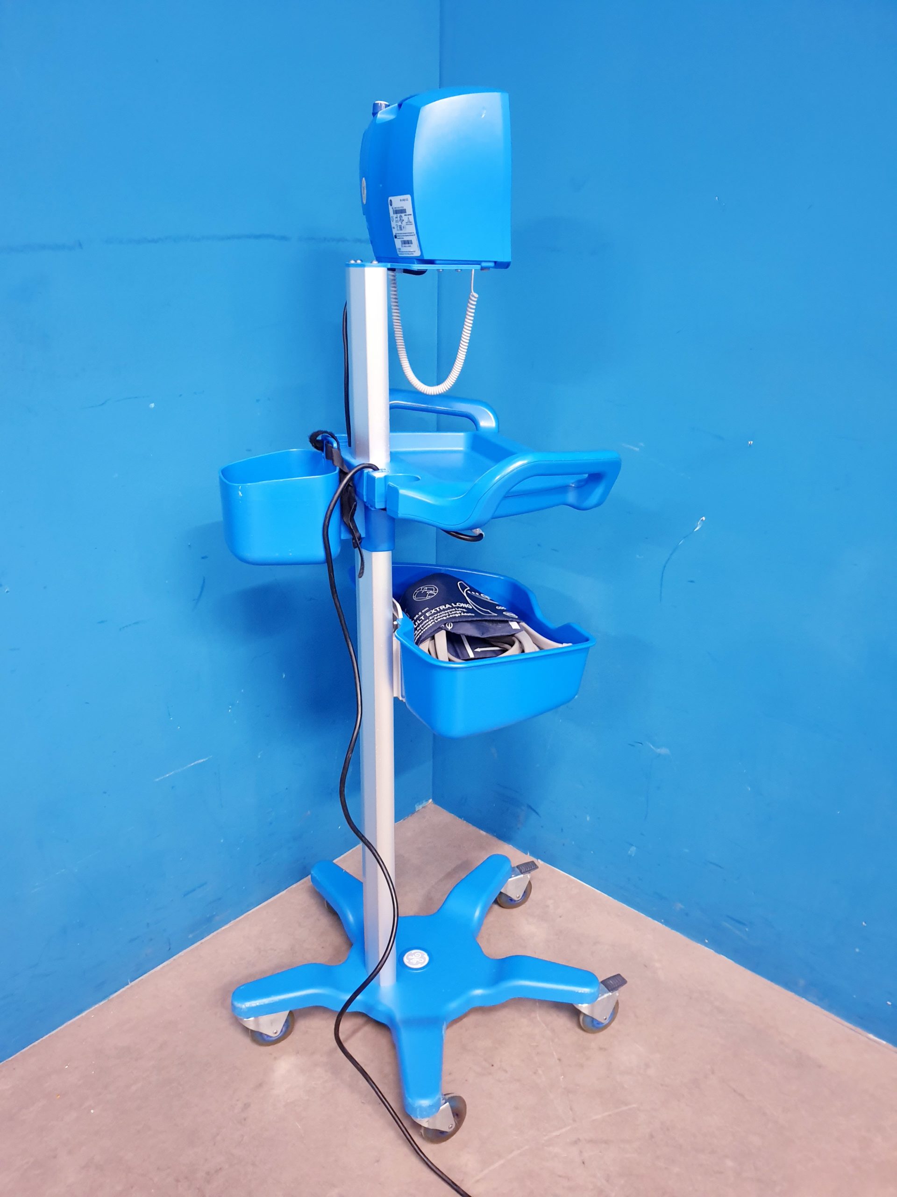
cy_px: 598
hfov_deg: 53.1
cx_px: 448
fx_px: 898
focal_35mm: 26
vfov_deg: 67.3
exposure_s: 1/10
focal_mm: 4.3
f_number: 1.5
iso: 250
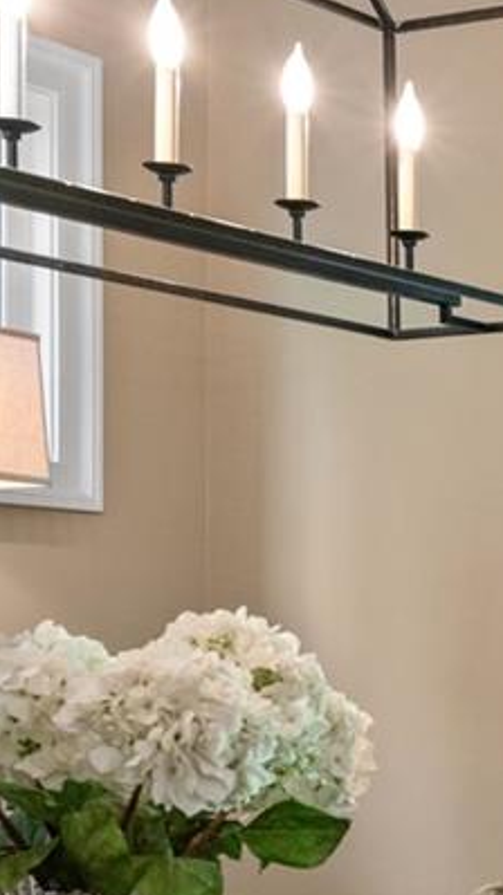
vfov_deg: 26.8
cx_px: 1073
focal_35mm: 78
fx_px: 1852
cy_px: 671
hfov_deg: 13.0
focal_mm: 29
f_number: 6.3
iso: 1250
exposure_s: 1/40
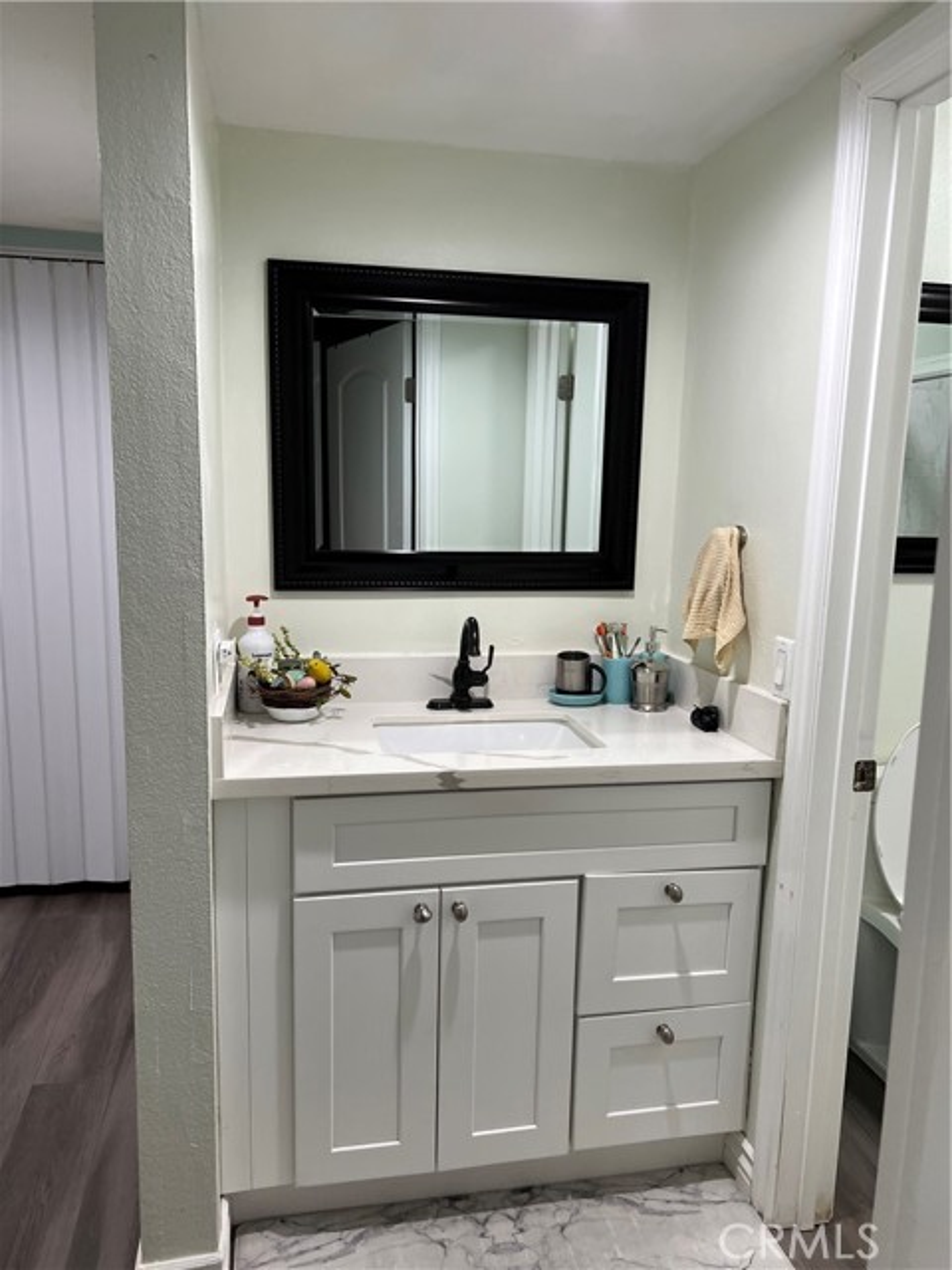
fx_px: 953
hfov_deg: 53.1
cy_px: 635
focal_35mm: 26
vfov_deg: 67.3
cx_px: 476
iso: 125
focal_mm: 5.7
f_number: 1.5
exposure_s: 1/120
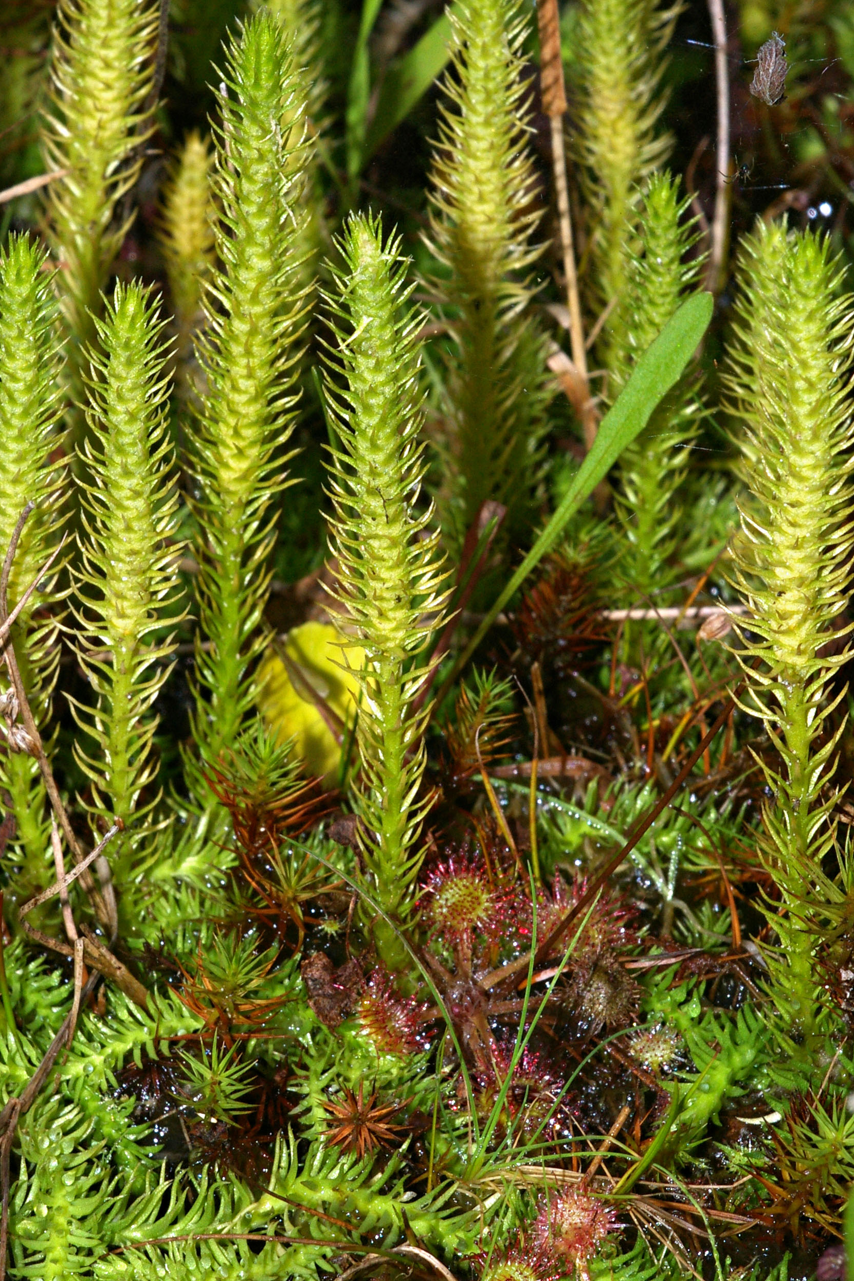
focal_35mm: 181
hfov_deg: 7.6
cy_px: 642
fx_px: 6439
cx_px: 366
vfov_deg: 11.4
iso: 200
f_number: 19
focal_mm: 100
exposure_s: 1/125
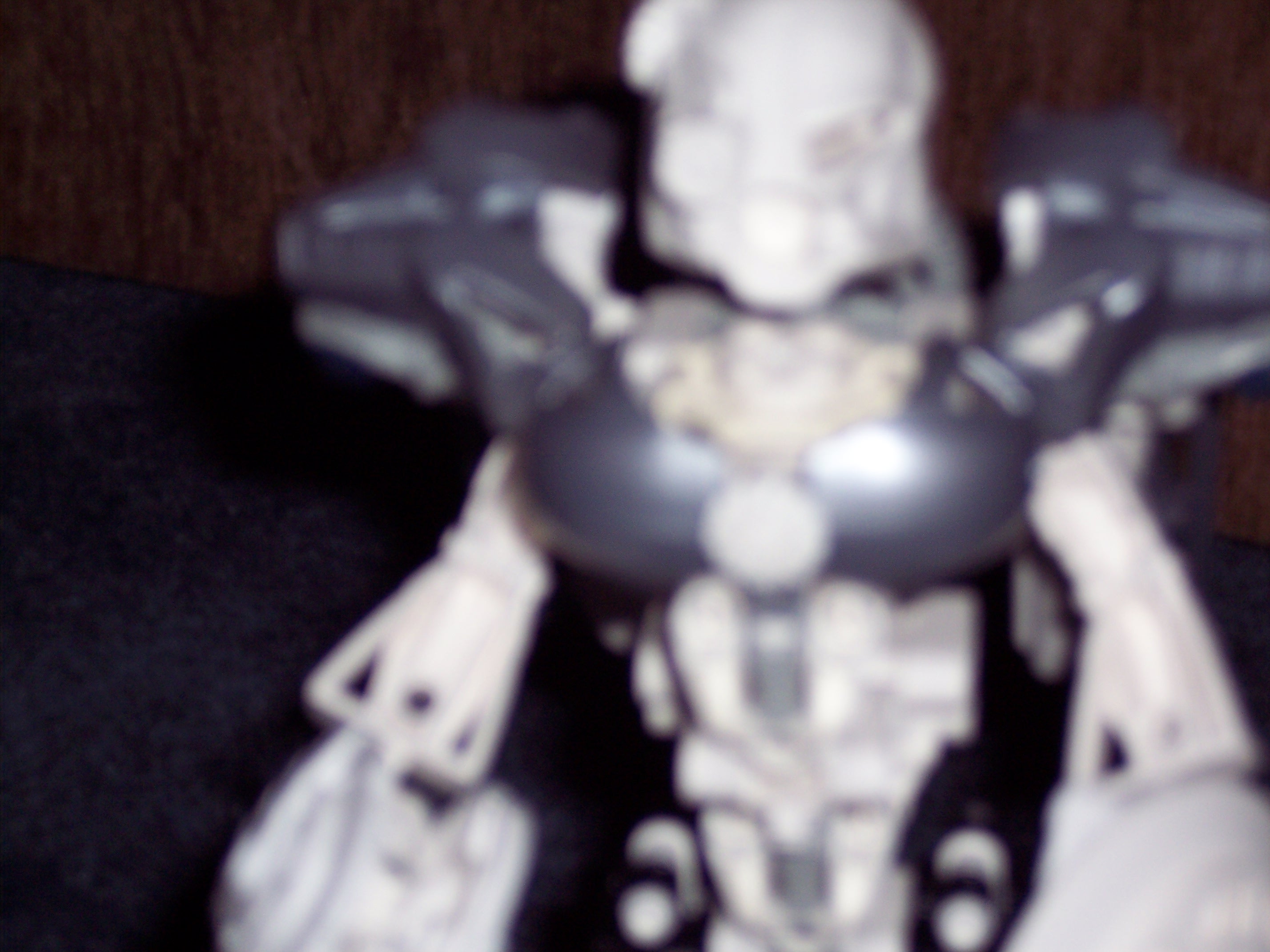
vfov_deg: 12.7
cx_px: 635
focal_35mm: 117
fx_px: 4293
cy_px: 476
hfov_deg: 16.8
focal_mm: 24
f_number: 4.8
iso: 140
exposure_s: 1/125
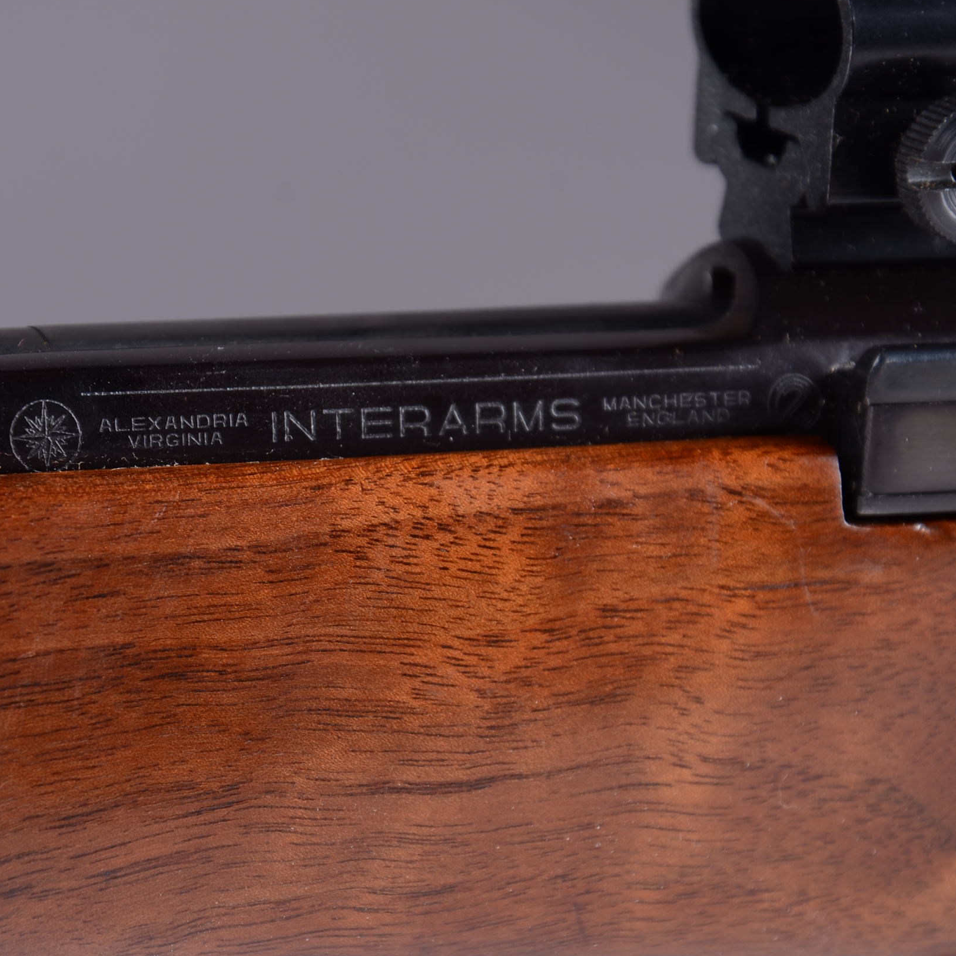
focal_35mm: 203
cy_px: 476
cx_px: 376
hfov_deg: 8.6
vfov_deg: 8.6
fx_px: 6332
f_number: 8
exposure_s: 1/80
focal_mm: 105
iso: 125
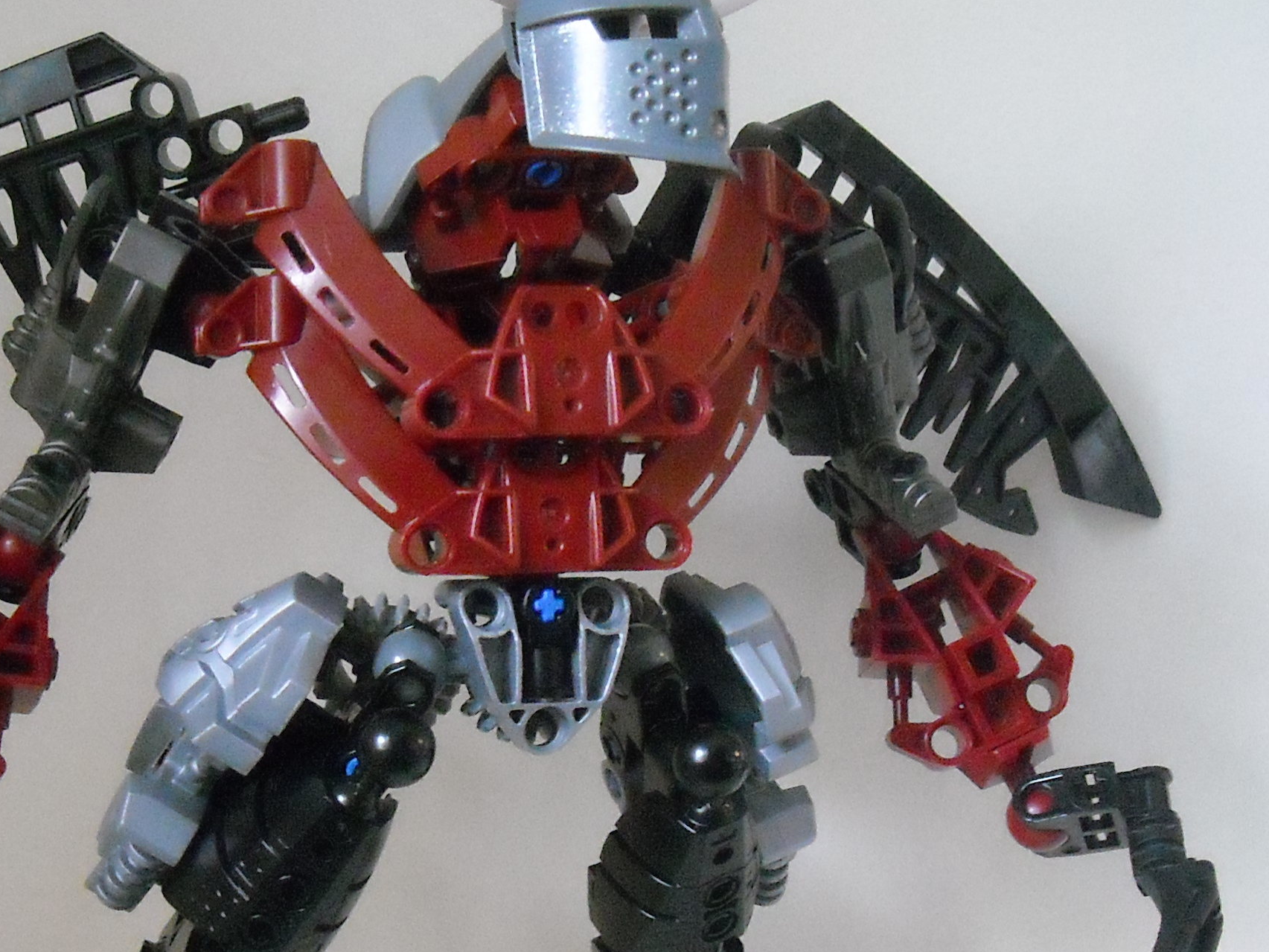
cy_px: 741
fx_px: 2456
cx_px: 423
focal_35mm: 67
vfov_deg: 21.7
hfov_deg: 28.8
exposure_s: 1/36
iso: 800
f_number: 2.8
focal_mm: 5.7
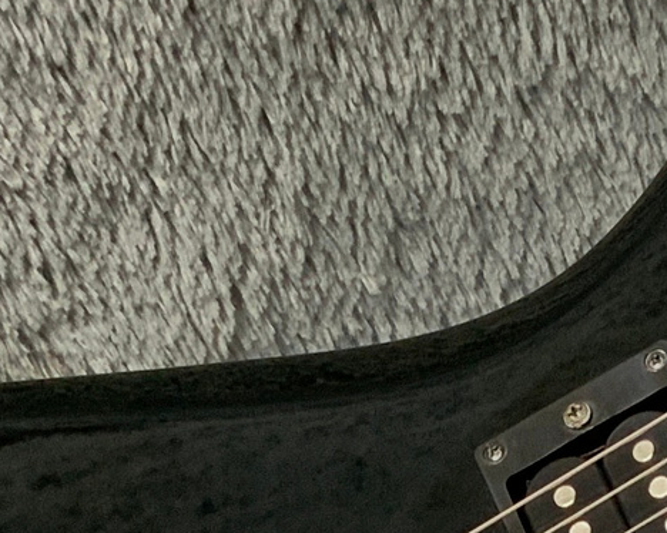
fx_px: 3059
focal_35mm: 155
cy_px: 902
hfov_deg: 12.4
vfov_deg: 9.6
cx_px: 577
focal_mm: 3
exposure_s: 1/50
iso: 200
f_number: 1.8
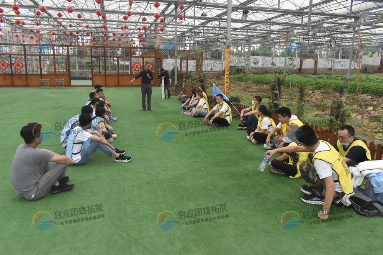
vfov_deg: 47.9
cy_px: 128
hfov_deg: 67.4
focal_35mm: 27
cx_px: 192
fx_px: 287
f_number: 11
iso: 6400
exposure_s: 1/500
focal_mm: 18
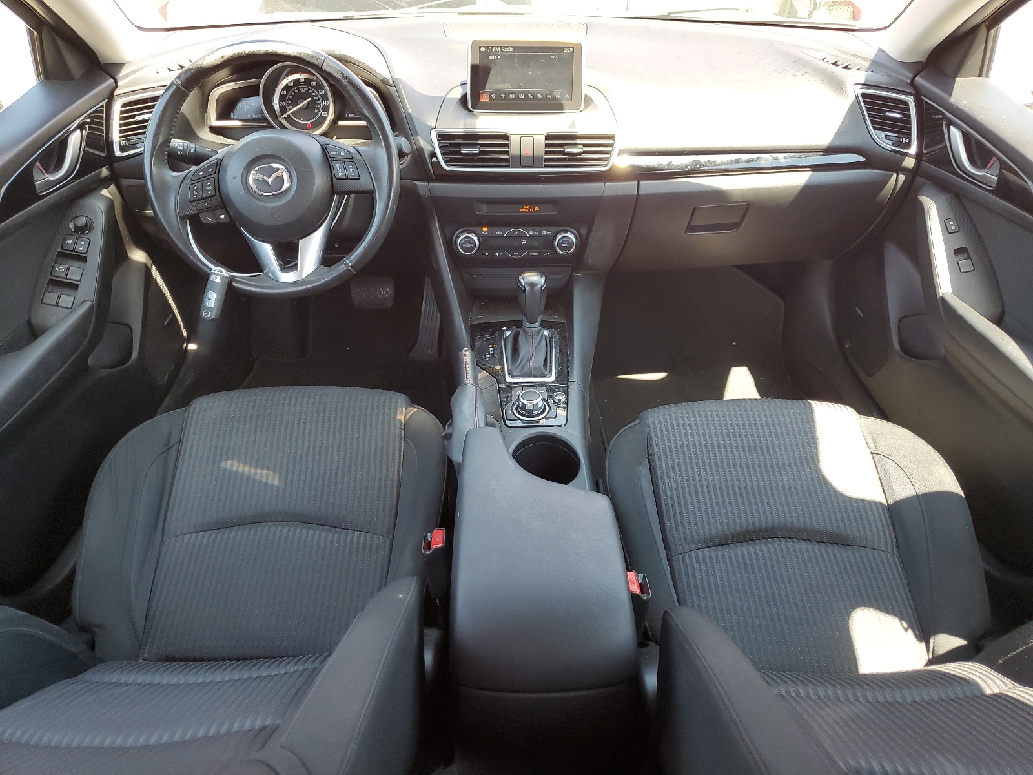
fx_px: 776
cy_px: 388
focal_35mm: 26
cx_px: 516
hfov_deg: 67.3
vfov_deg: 53.1
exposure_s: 1/120
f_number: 1.5
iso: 65
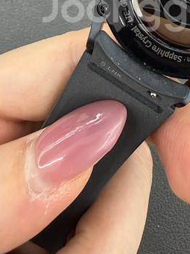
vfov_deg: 33.6
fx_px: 388
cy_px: 10
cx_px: 172
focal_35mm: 53
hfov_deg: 26.6
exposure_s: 1/120
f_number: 2.2
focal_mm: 2.22
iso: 250
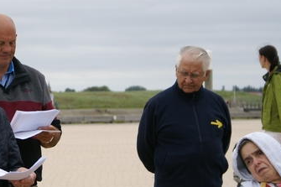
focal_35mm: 188
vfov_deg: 7.3
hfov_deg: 10.9
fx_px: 1467
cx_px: 48
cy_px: 98
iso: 100
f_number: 5.6
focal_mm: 70
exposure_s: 1/160
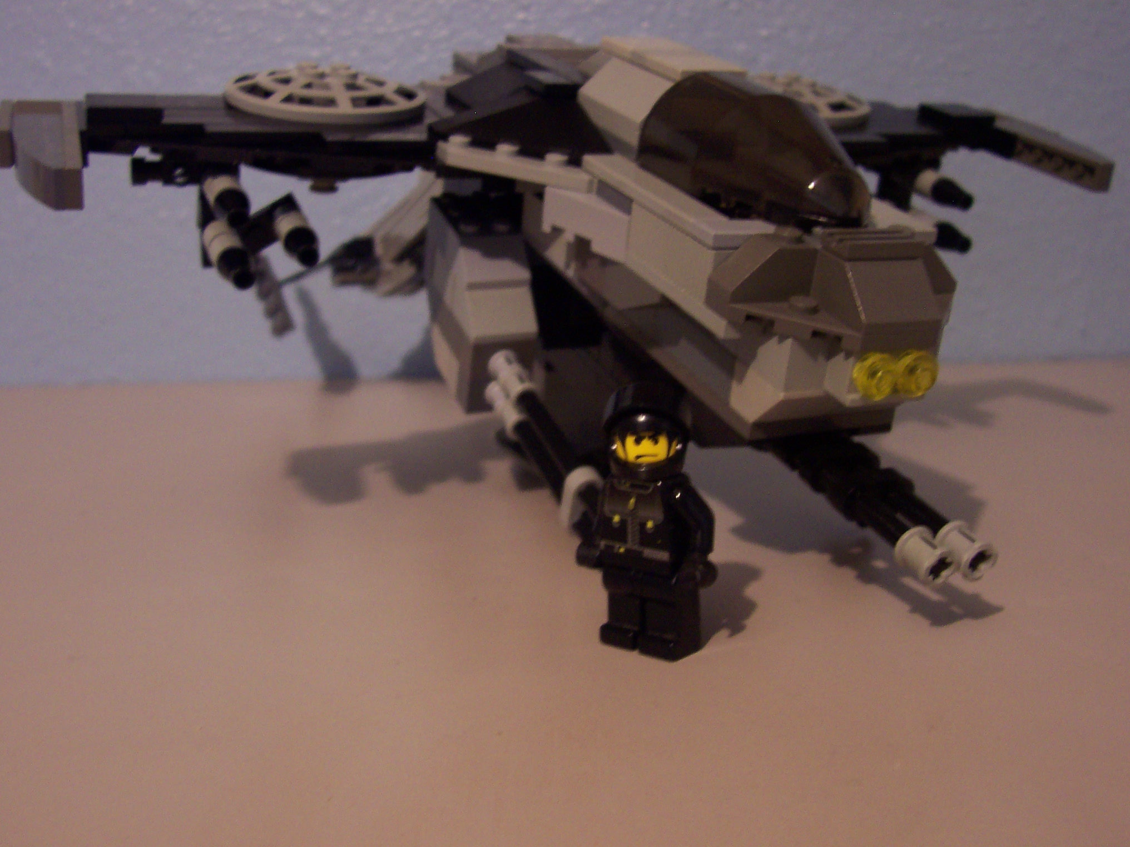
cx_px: 565
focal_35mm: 37
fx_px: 1208
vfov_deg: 38.7
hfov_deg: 50.1
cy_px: 424
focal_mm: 5.6
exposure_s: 1/8
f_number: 2.8
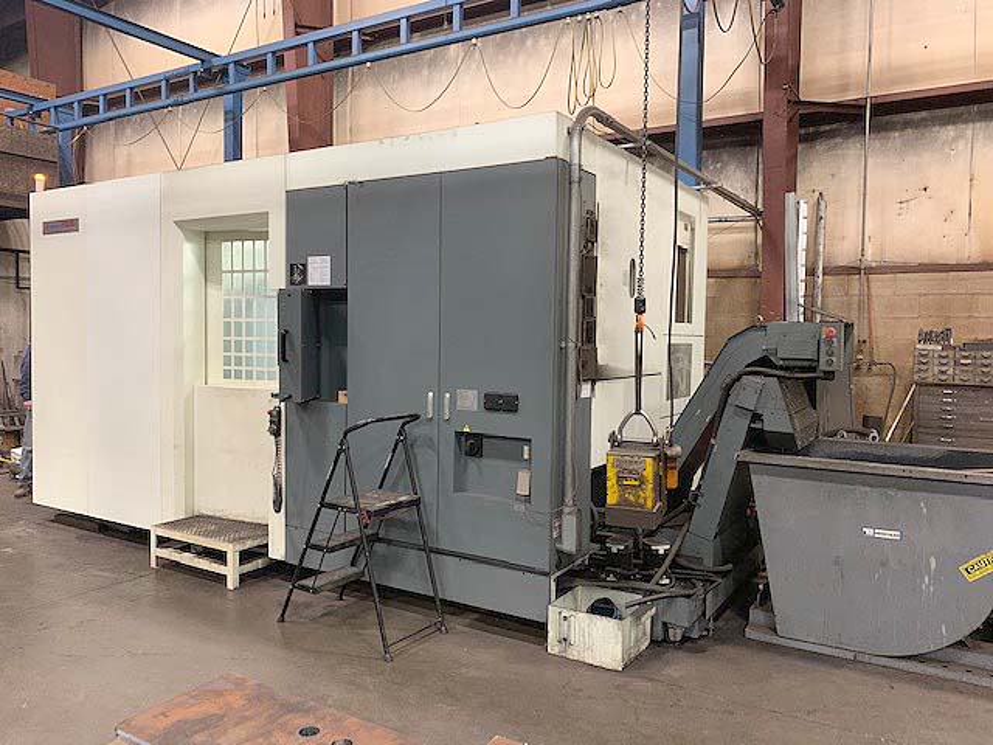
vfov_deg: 53.1
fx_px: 746
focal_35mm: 26
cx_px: 496
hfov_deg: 67.3
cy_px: 372
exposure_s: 1/34
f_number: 1.8
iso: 400
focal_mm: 4.25
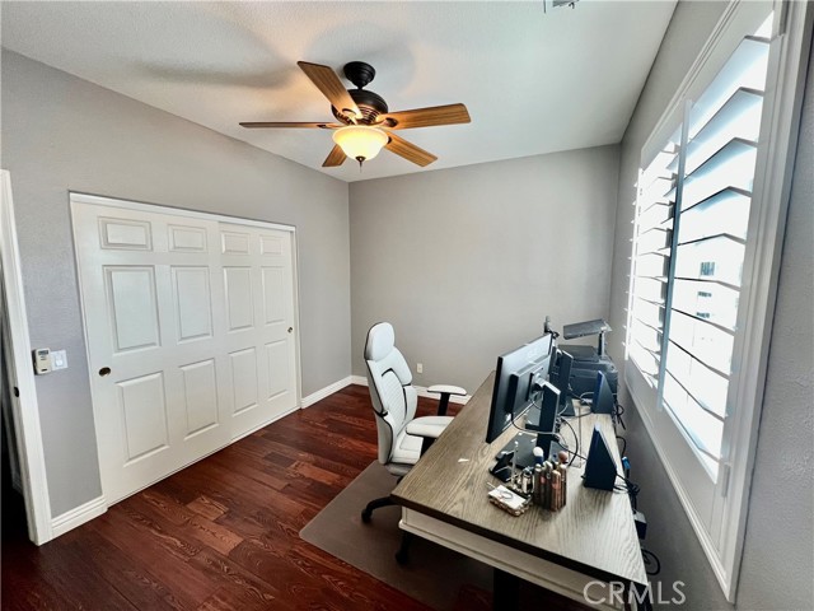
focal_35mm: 13
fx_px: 306
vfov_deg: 89.9
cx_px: 407
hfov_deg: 106.2
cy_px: 306
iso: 125
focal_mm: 1.57
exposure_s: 1/120
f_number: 1.8
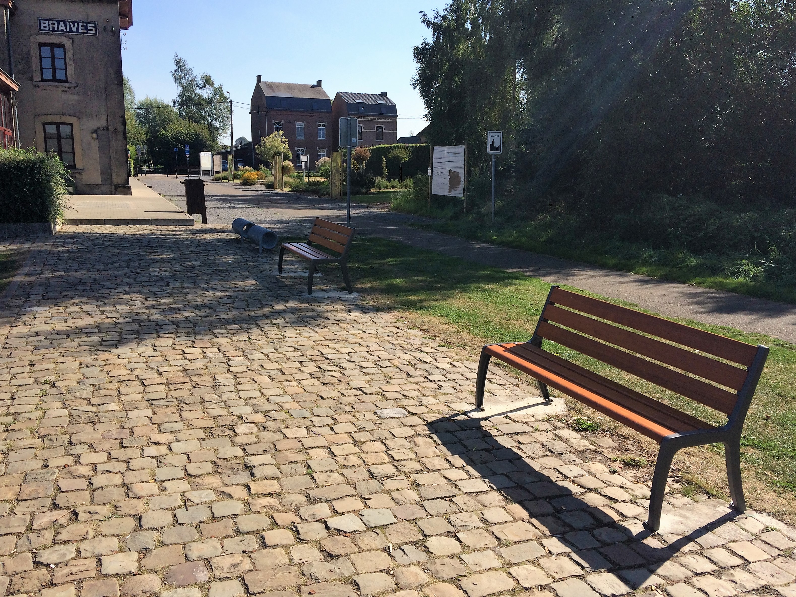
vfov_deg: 48.2
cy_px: 298
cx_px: 398
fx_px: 667
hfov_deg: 61.7
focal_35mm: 29
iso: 32
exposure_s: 1/1953
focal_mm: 4.15
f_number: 2.2
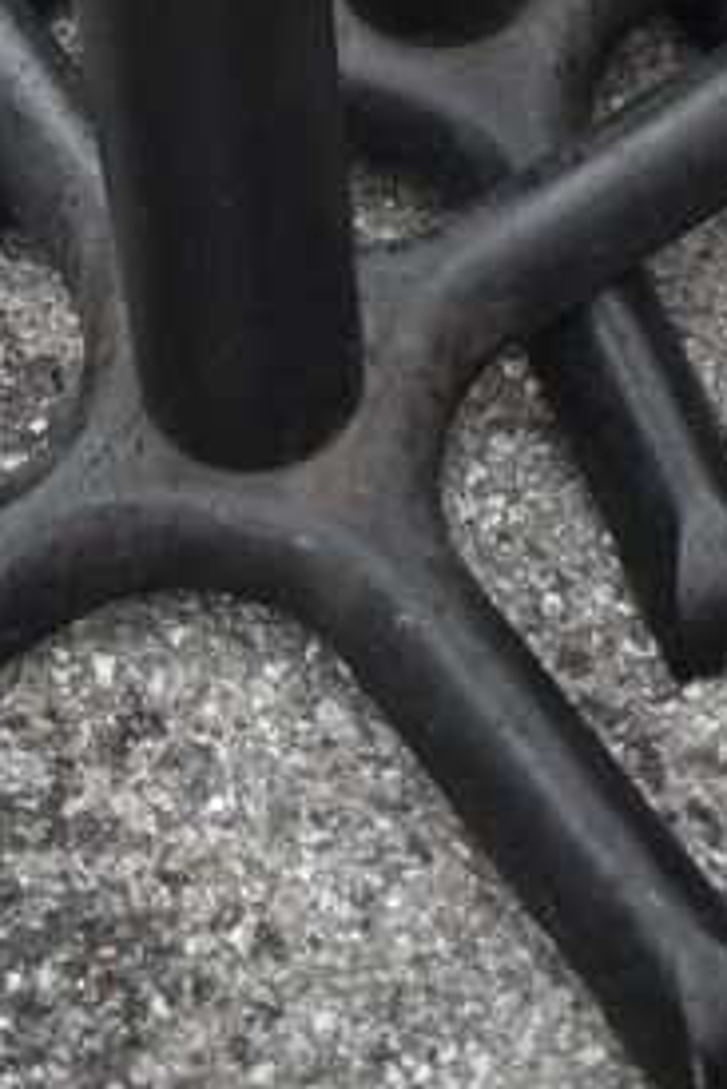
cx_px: 119
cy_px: -554
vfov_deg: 15.7
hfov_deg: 11.4
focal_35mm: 120
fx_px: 3630
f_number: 4
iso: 640
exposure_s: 1/250
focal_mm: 24
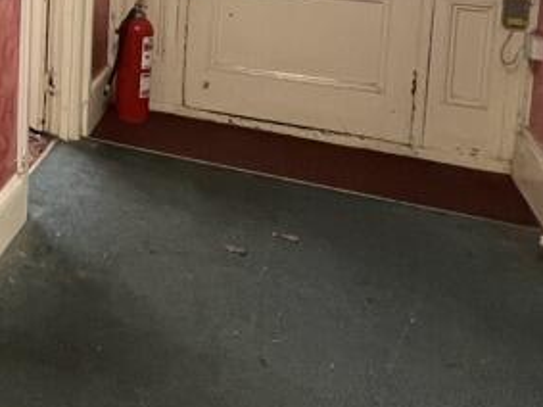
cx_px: -188
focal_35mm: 47
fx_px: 737
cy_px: -86
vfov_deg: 27.1
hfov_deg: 30.5
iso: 400
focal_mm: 1.57
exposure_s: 1/50
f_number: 1.8
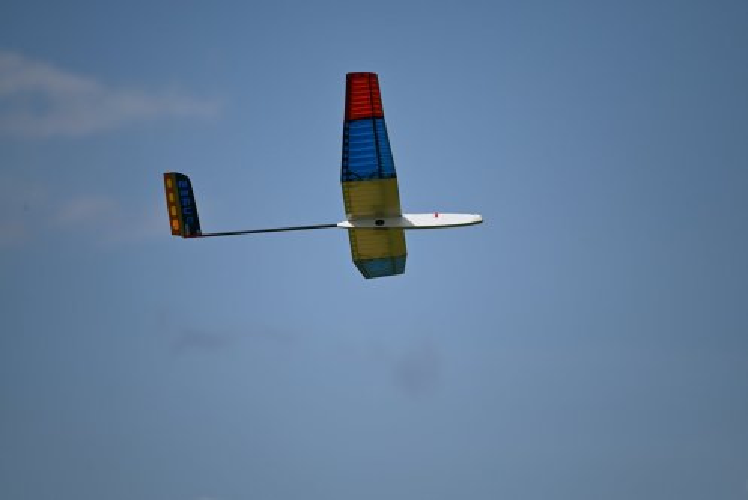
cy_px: 250
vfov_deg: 3.4
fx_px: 8316
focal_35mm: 400
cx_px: 374
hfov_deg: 5.2
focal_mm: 400
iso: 320
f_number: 6.3
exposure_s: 1/3200
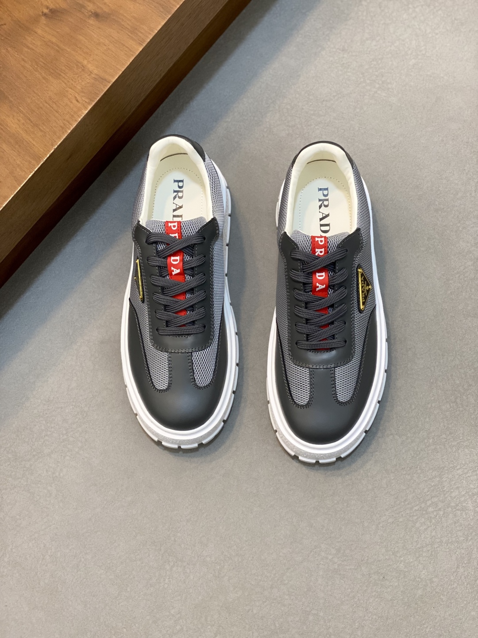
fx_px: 957
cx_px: 239
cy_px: 319
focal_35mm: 52
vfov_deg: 36.8
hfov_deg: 28.0
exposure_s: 1/100
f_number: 2
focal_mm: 6
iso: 125
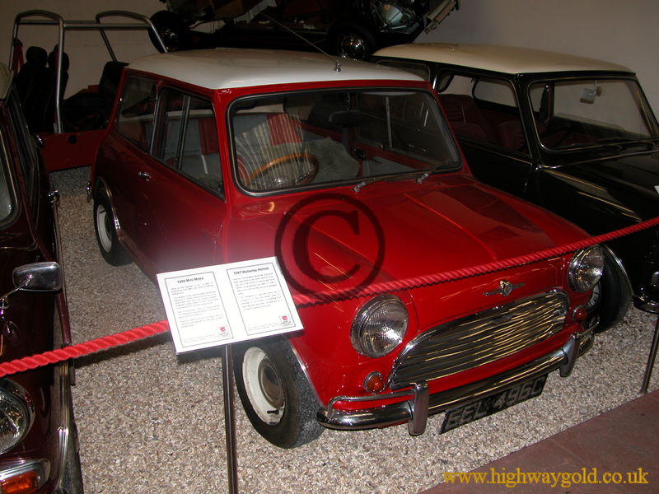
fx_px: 666
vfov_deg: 40.7
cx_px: 330
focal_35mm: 35
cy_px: 247
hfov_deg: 52.6
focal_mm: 8.9
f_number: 2.8
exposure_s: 1/60
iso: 100
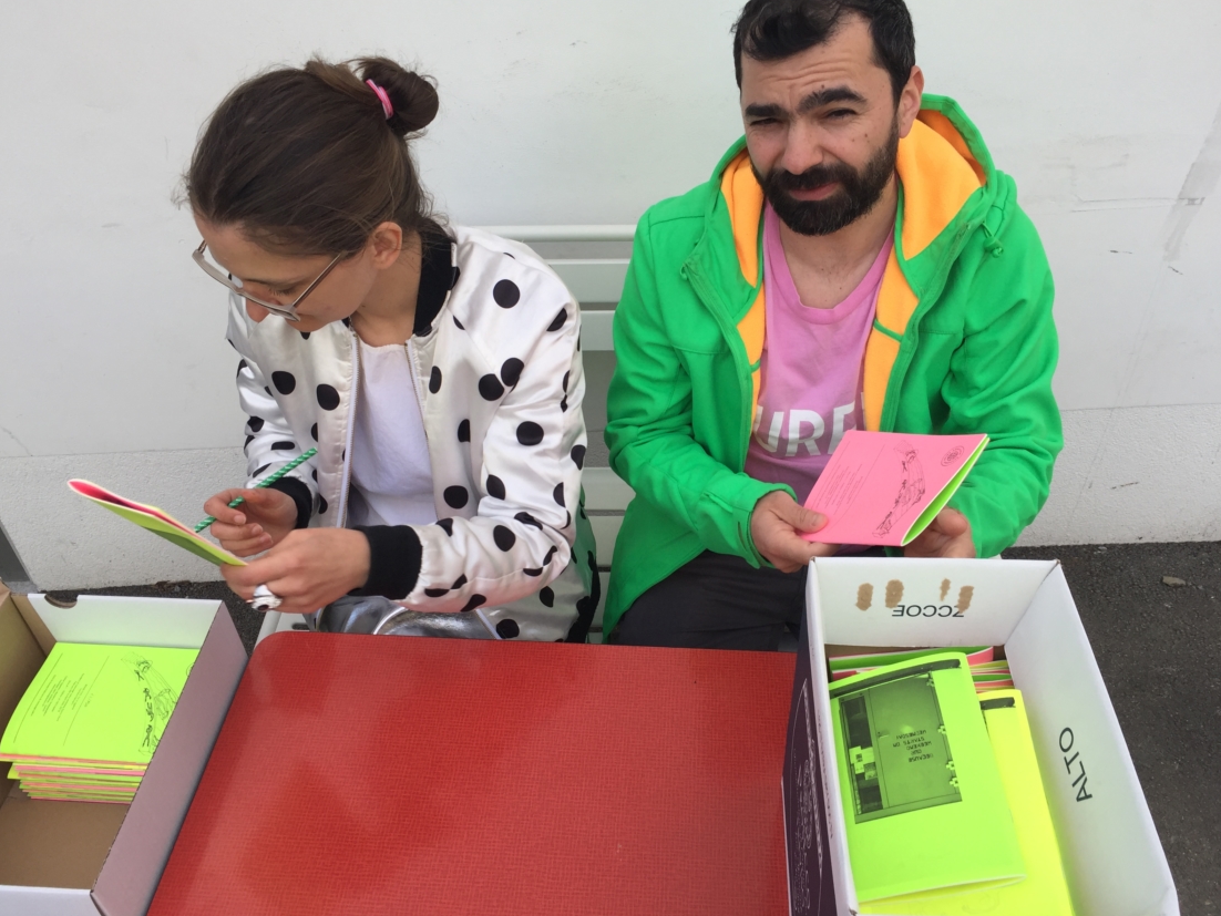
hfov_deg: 60.0
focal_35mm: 30
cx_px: 616
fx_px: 1058
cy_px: 457
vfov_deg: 46.8
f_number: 2.2
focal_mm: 4.15
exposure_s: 1/347
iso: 32
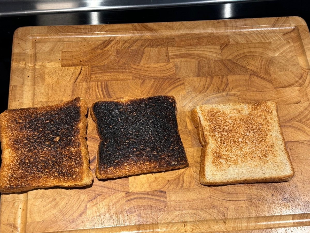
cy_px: 116
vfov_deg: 30.3
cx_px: 155
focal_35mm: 48
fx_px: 430
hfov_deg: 39.7
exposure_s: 1/120
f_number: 1.78
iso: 80
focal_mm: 6.76
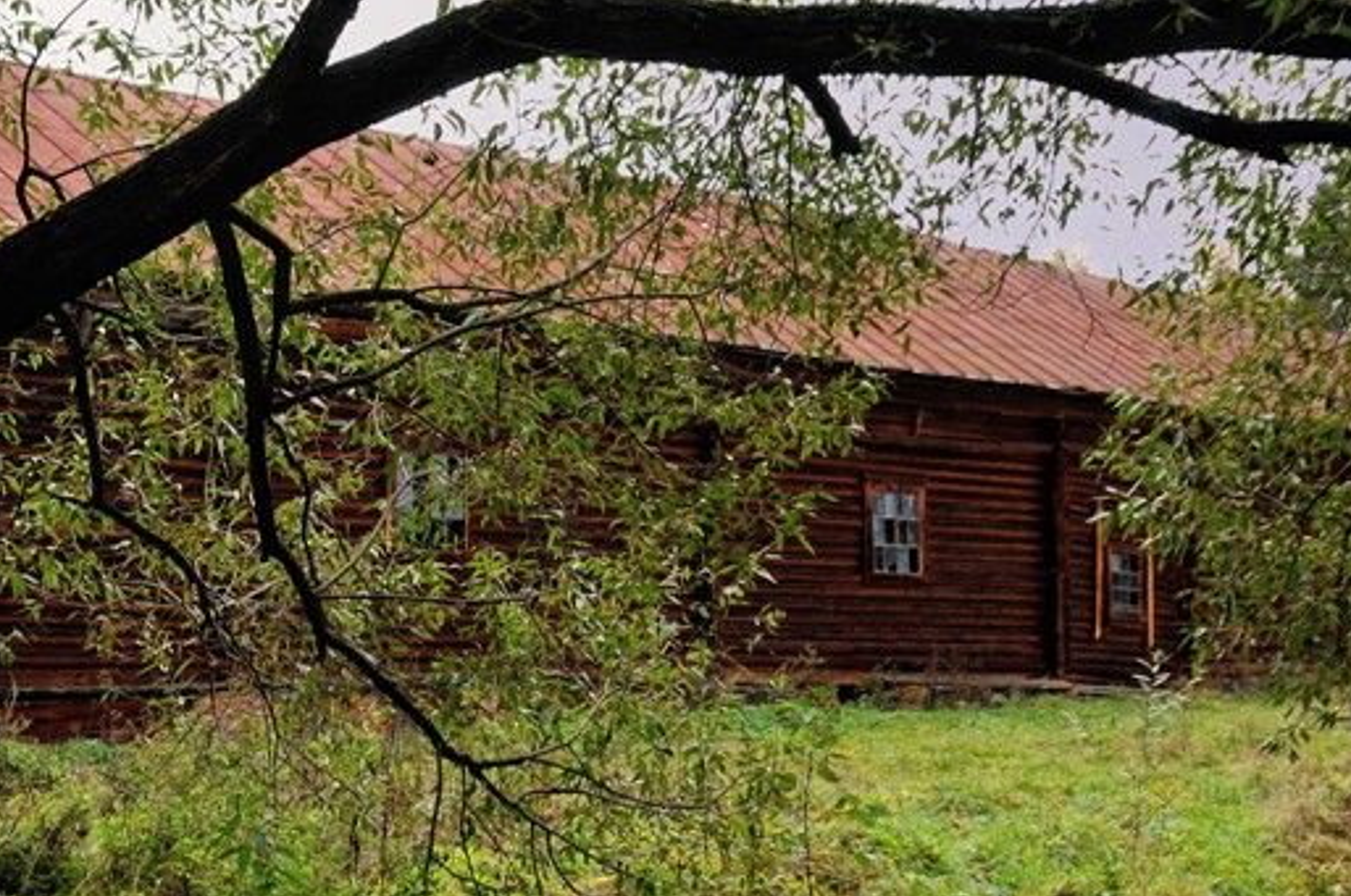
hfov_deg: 31.4
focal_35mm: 63
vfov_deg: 21.4
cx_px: 355
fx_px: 2361
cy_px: 611
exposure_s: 1/125
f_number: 6.3
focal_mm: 24
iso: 320
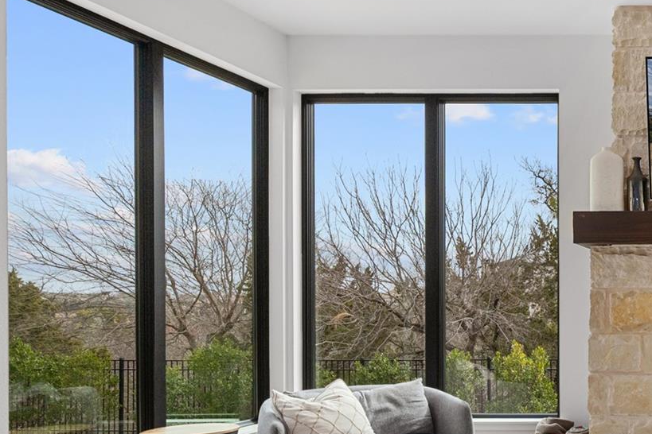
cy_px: 302
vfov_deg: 32.1
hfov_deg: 36.9
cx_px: 770
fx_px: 747
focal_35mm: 41
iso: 800
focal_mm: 16.5
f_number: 8
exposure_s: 1/80
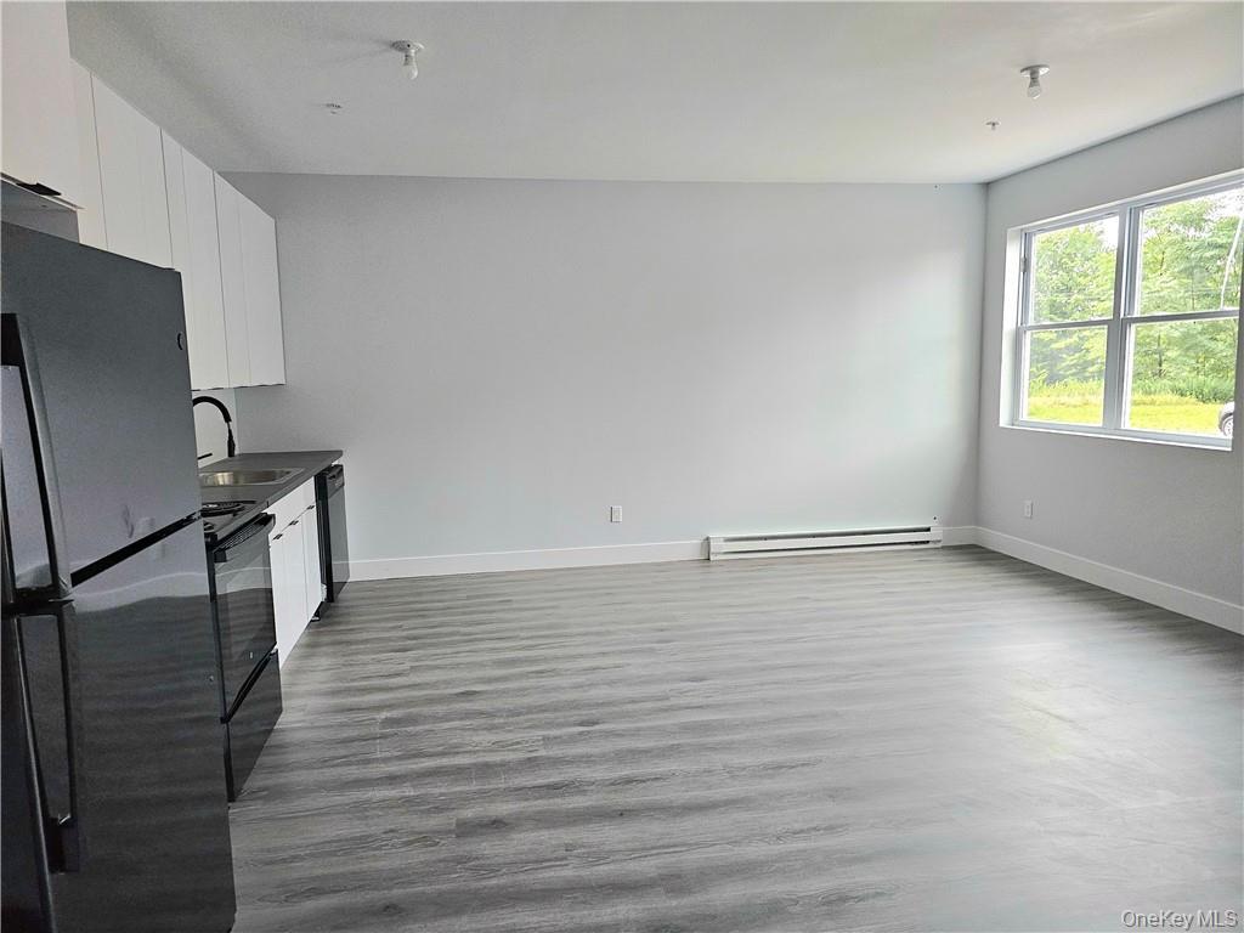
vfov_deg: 58.9
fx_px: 827
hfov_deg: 73.9
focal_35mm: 23
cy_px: 466
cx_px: 622
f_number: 1.7
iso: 500
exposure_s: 1/30
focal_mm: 6.3
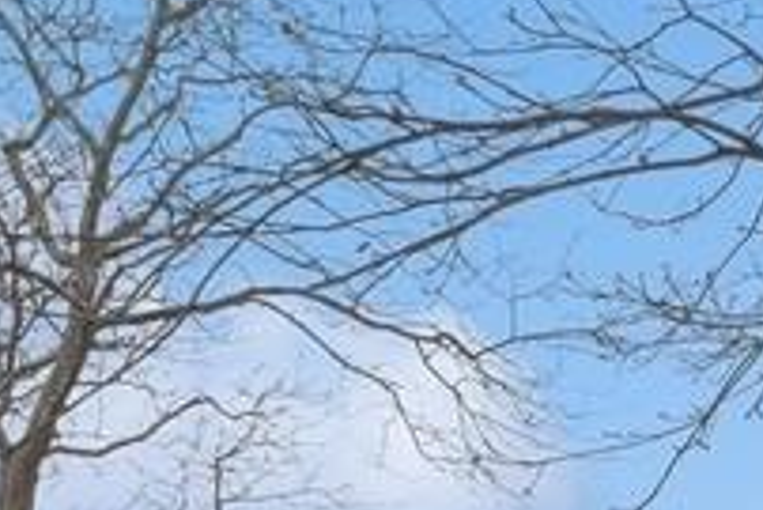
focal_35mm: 174
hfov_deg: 11.7
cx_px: 687
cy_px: 1590
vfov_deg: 7.0
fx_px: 3690
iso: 640
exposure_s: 1/1000
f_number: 8
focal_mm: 22
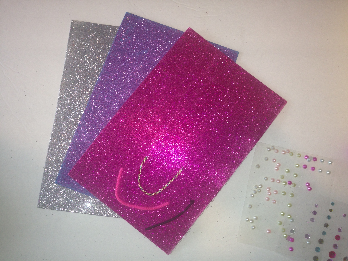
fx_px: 332
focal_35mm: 33
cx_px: 174
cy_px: 130
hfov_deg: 55.4
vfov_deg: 42.9
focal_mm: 4.12
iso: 50
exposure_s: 1/57
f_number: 2.4
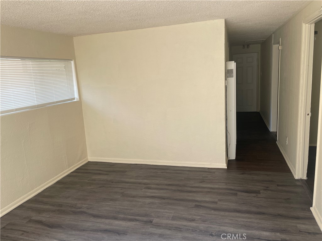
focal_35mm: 26
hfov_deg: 67.3
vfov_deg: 53.1
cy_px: 120
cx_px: 161
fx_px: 242
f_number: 1.6
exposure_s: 1/121
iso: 32
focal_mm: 4.2
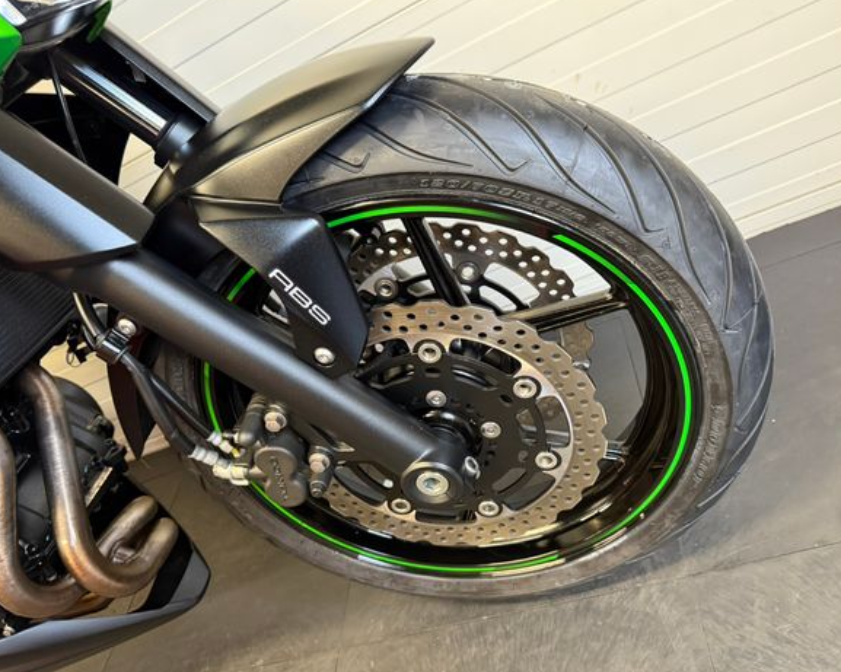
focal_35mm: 26
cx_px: 439
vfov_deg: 54.9
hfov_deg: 66.0
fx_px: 647
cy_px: 332
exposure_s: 1/50
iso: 500
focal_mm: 6.76
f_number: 1.78
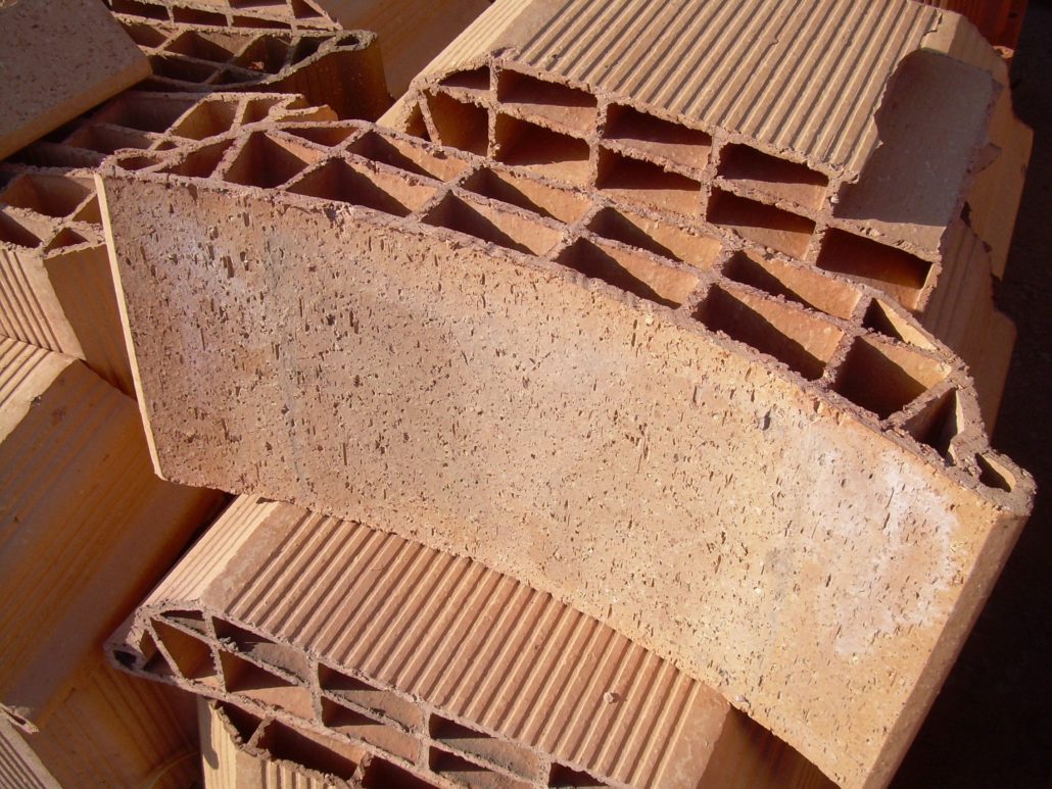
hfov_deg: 49.0
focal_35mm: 38
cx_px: 526
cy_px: 394
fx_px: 1155
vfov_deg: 37.7
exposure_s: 1/386
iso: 50
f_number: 4.6
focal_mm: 6.3
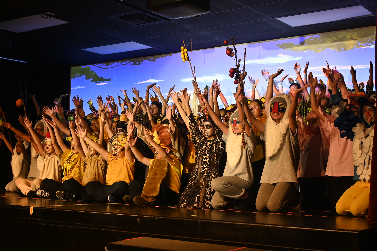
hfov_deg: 38.2
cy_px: 126
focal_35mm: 52
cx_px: 188
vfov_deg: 26.0
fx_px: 545
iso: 900
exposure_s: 1/125
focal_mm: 35
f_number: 2.8
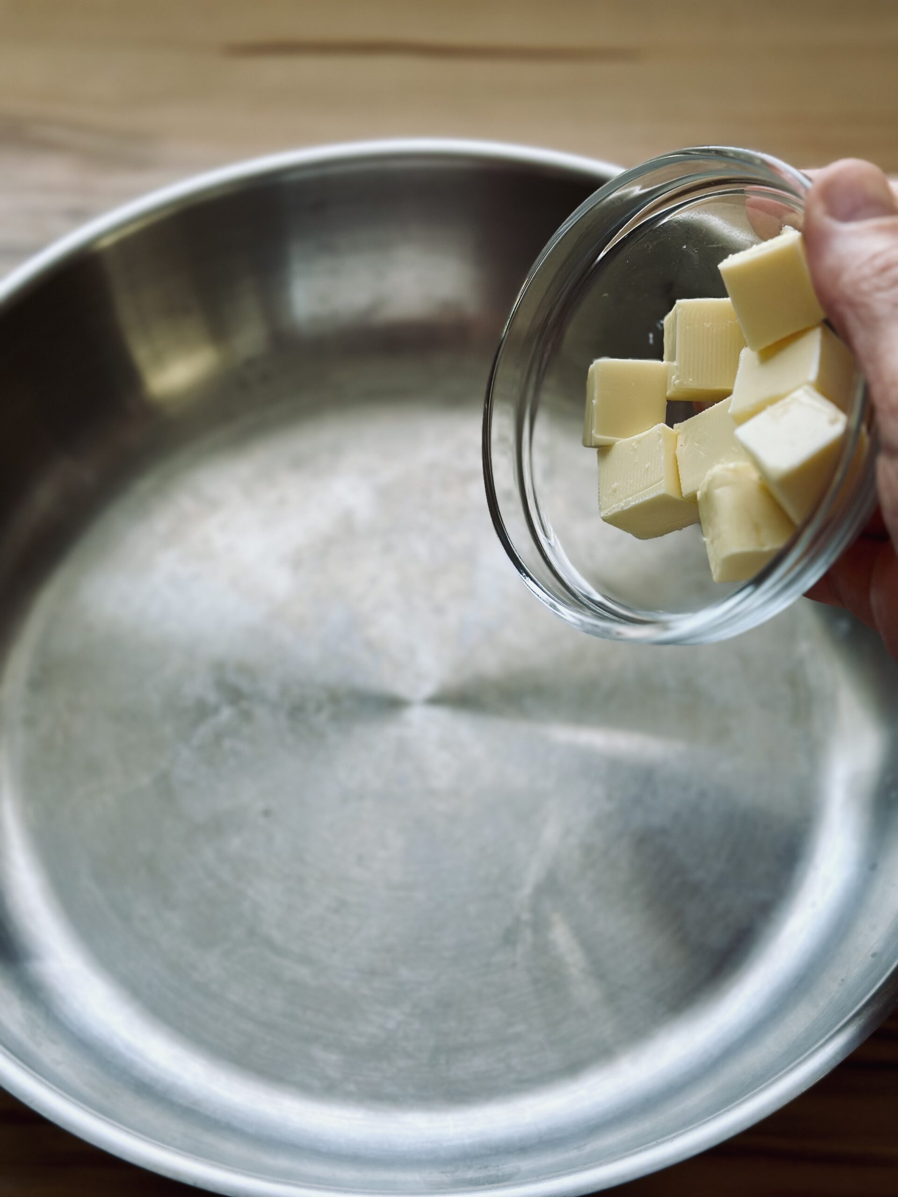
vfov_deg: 39.7
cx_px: 449
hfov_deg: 30.3
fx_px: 1660
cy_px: 598
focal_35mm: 48
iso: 100
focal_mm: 6.86
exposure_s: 1/121
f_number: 1.78
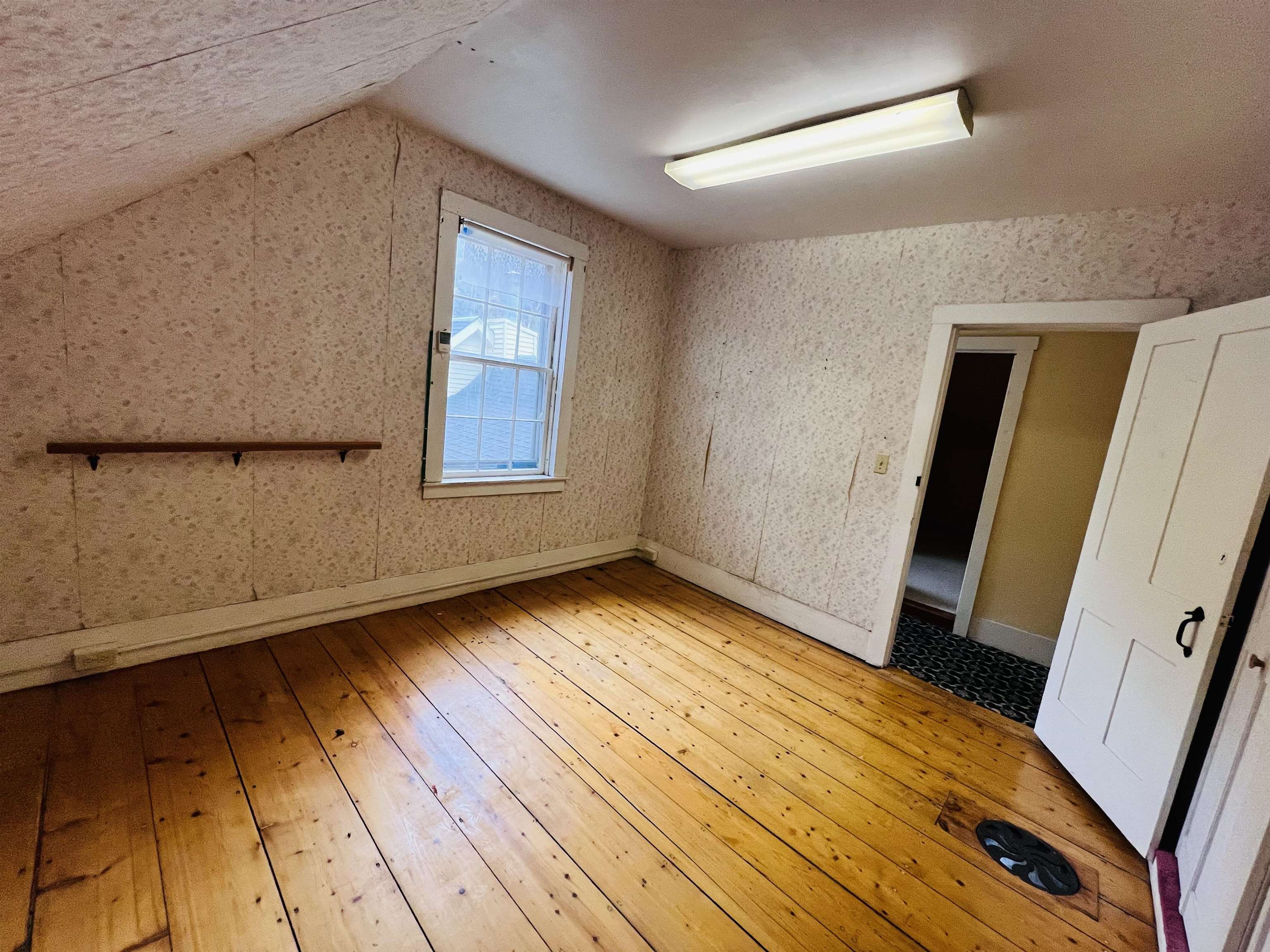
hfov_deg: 106.2
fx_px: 477
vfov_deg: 89.9
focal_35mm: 13
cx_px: 635
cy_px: 476
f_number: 1.8
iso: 200
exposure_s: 1/90
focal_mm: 1.57
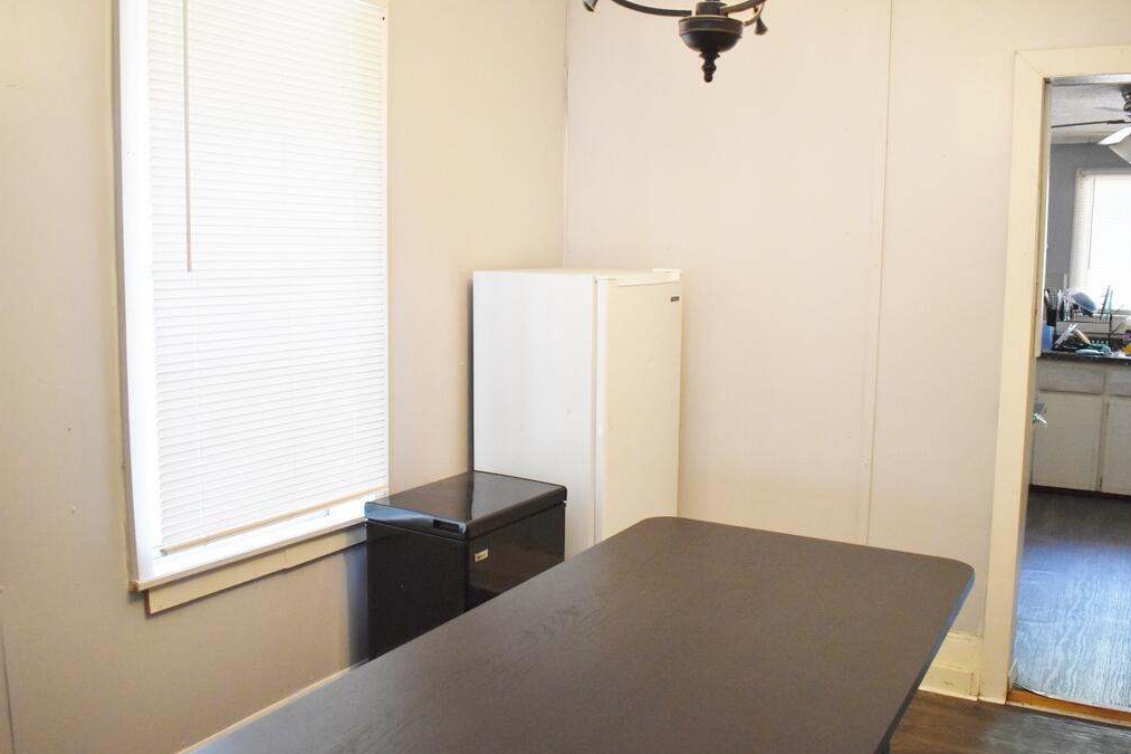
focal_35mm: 32
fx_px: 1005
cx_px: 592
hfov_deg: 58.7
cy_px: 393
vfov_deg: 41.1
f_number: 3.5
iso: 2000
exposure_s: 1/125
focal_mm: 18
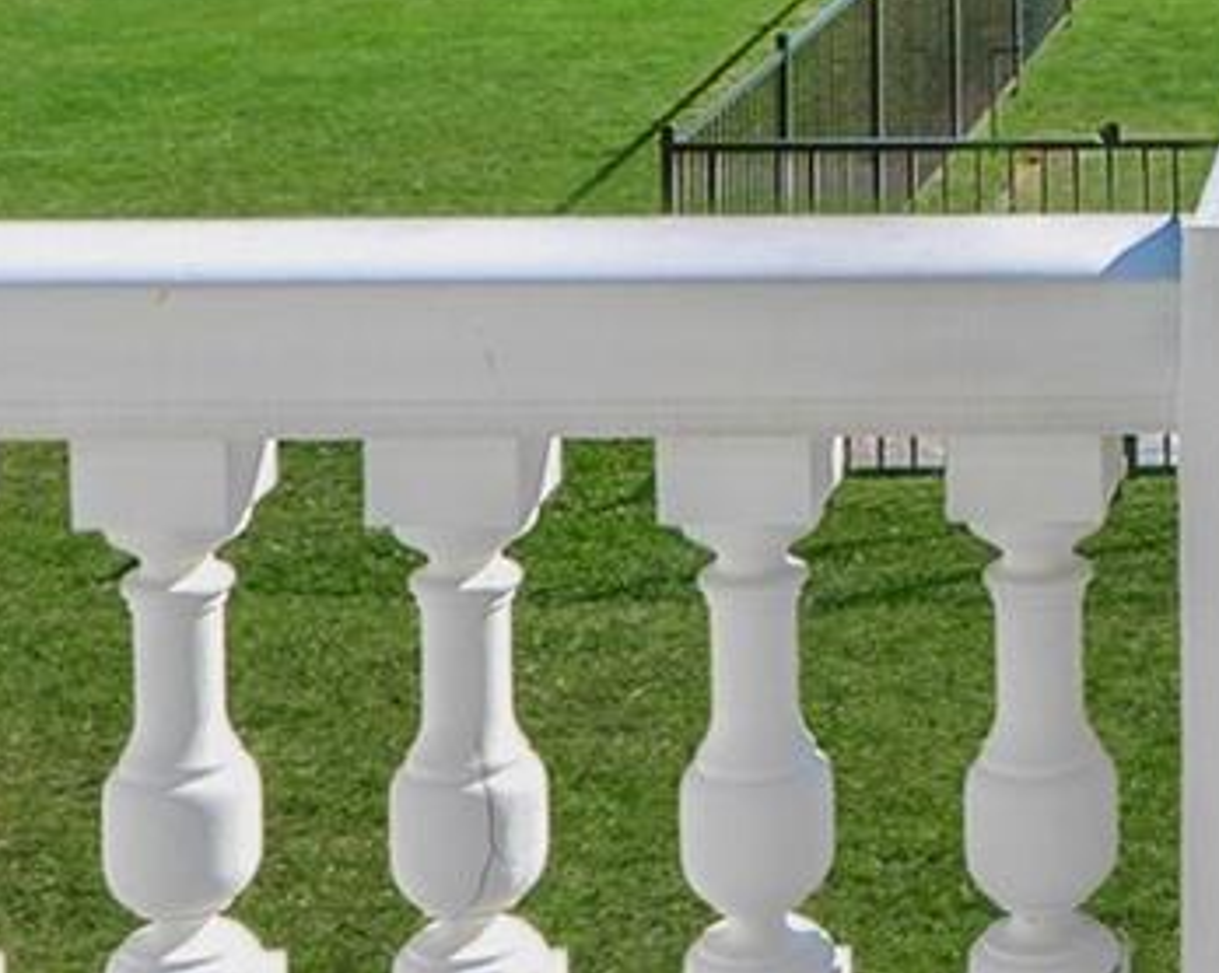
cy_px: -828
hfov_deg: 15.6
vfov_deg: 12.1
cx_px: 1660
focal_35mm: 116
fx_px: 4183
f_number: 11
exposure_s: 1/250
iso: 100
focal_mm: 14
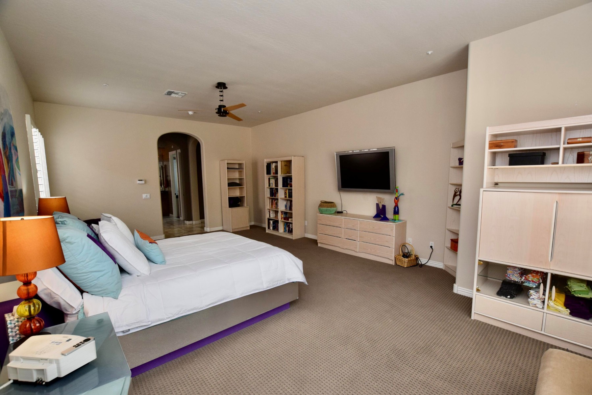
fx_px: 247
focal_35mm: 15
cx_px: 296
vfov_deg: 77.3
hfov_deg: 100.4
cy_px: 198
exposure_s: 1/125
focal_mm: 10
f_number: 5.6
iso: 800
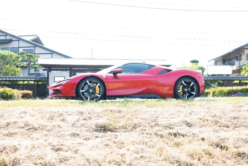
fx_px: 241
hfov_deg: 54.4
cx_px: 124
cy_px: 83
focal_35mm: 35
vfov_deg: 37.8
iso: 800
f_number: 4.5
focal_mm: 35
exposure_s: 1/1000
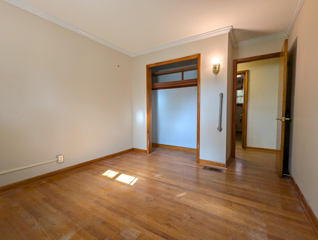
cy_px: 120
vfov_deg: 78.2
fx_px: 147
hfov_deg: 94.4
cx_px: 159
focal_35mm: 16
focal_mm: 2.35
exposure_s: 1/65.5
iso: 110
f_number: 2.2
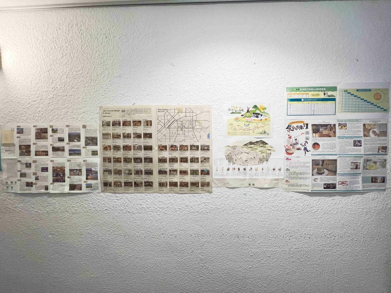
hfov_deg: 106.2
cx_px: 196
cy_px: 146
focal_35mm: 13
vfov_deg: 89.9
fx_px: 147
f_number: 1.8
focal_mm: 1.57
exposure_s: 1/60
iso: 250
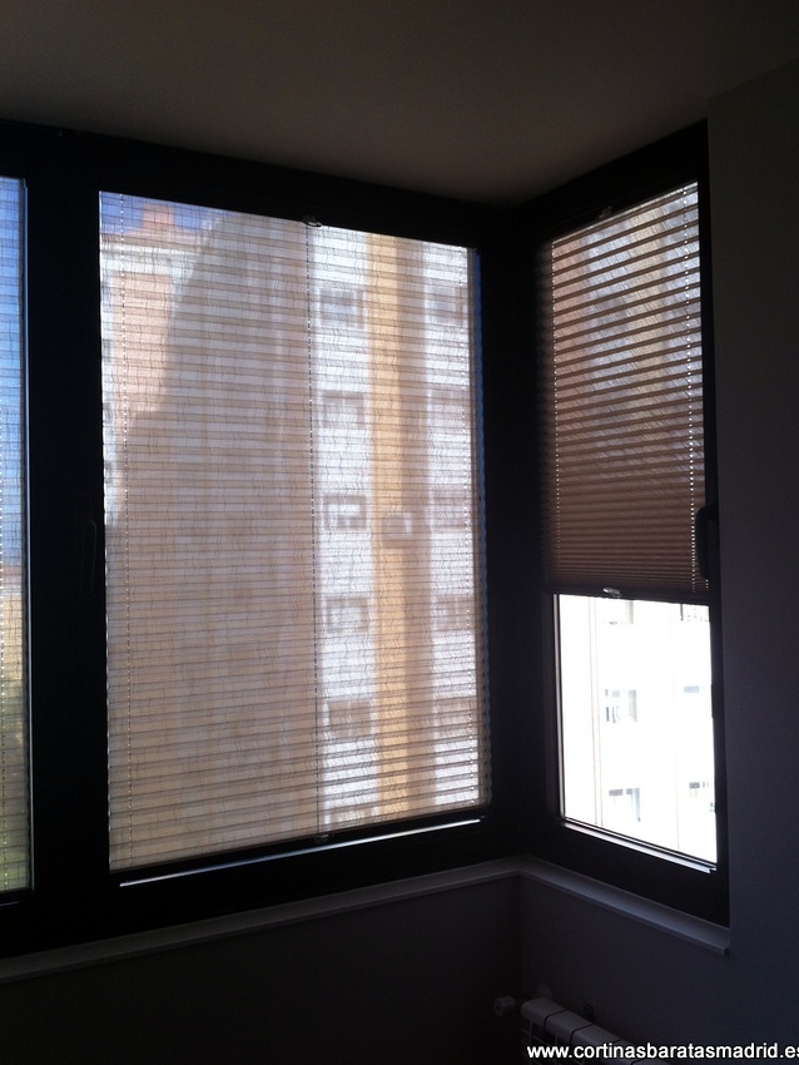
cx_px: 414
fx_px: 1138
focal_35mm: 37
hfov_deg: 38.7
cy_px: 521
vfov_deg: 50.1
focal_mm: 3.85
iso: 80
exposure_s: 1/287
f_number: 2.8
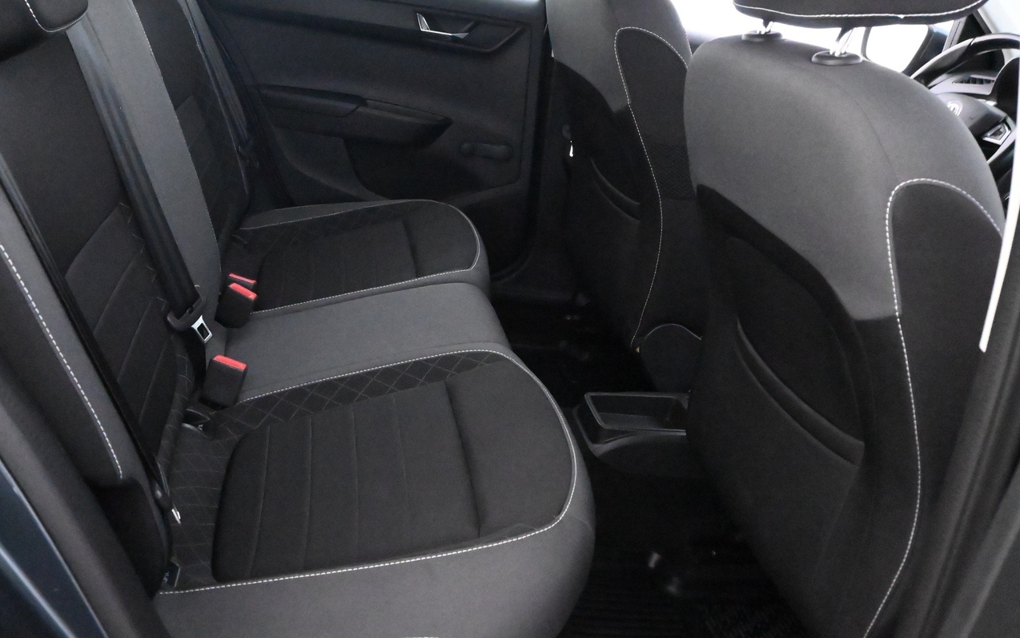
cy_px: 274
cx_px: 416
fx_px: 973
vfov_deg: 36.2
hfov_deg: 55.0
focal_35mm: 35
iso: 16000
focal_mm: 18
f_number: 6.3
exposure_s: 1/30
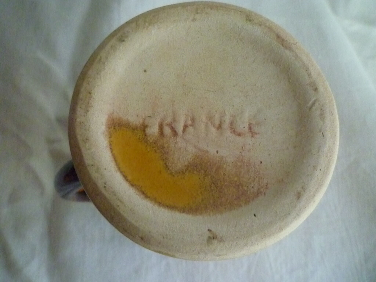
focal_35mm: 25
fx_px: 272
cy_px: 141
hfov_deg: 69.4
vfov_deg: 54.9
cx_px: 188
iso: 1600
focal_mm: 4.4
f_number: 4
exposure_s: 1/640
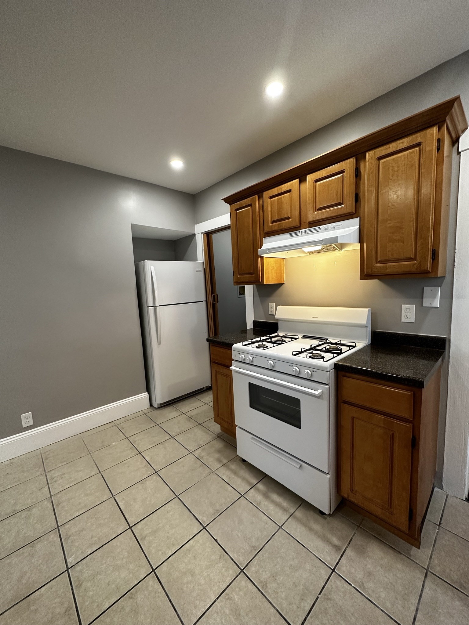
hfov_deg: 85.7
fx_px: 253
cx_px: 234
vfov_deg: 102.1
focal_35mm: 14
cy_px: 312
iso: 250
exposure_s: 1/120
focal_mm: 2.22
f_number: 2.2
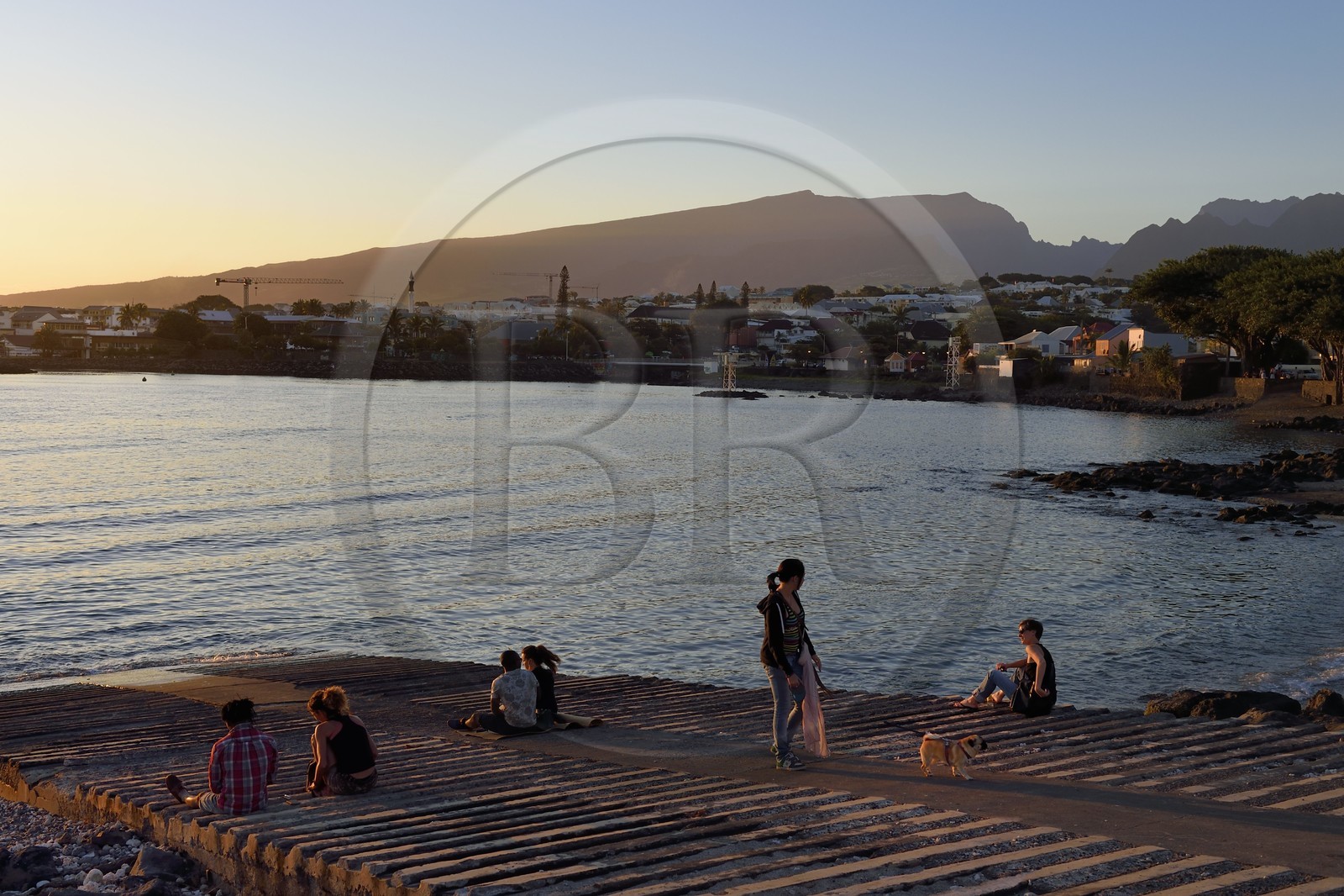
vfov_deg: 33.4
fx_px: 1493
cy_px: 448
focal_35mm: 40
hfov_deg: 48.5
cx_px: 672
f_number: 7.1
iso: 200
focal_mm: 40
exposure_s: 1/250
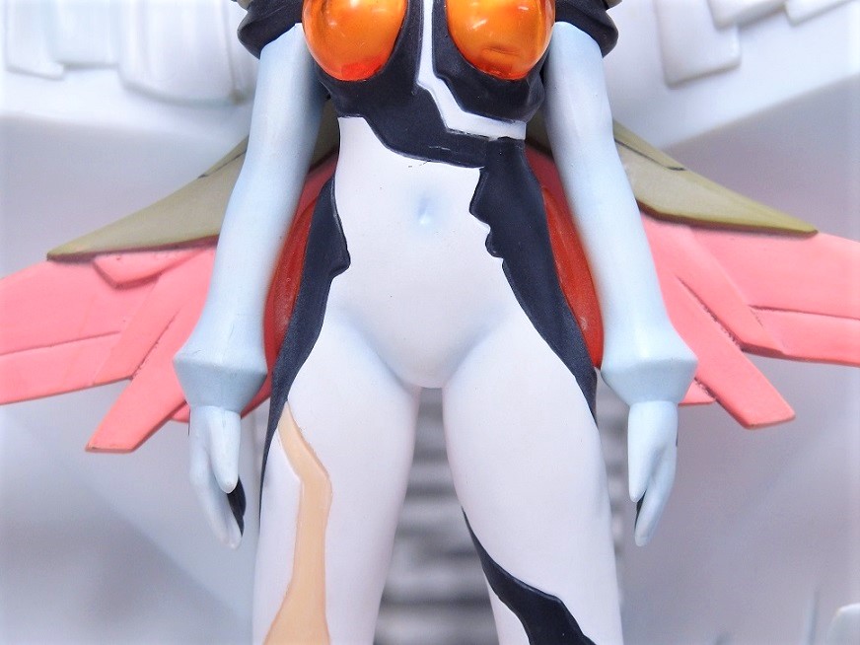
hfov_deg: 15.4
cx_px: 430
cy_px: 322
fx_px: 3180
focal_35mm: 128
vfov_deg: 11.6
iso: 250
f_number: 5.3
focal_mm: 22.9
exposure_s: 1/125
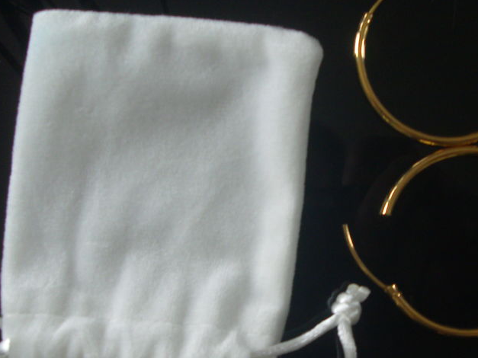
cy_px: 241
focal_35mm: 59
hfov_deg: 32.6
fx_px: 815
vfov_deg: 24.7
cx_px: 285
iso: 80
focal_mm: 6.2
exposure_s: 1/40
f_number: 2.8
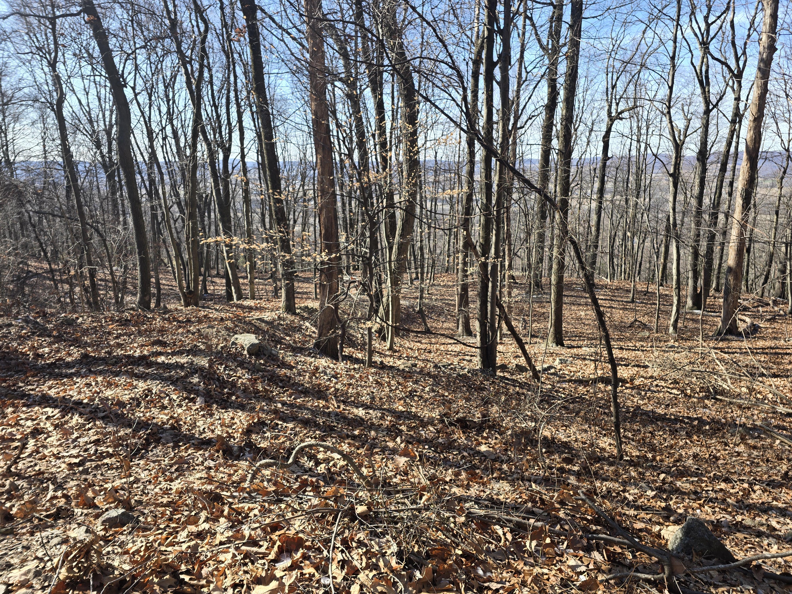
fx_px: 526
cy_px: 297
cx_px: 396
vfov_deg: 58.9
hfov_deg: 73.9
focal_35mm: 23
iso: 12
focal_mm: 6.3
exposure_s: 1/209
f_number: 1.7
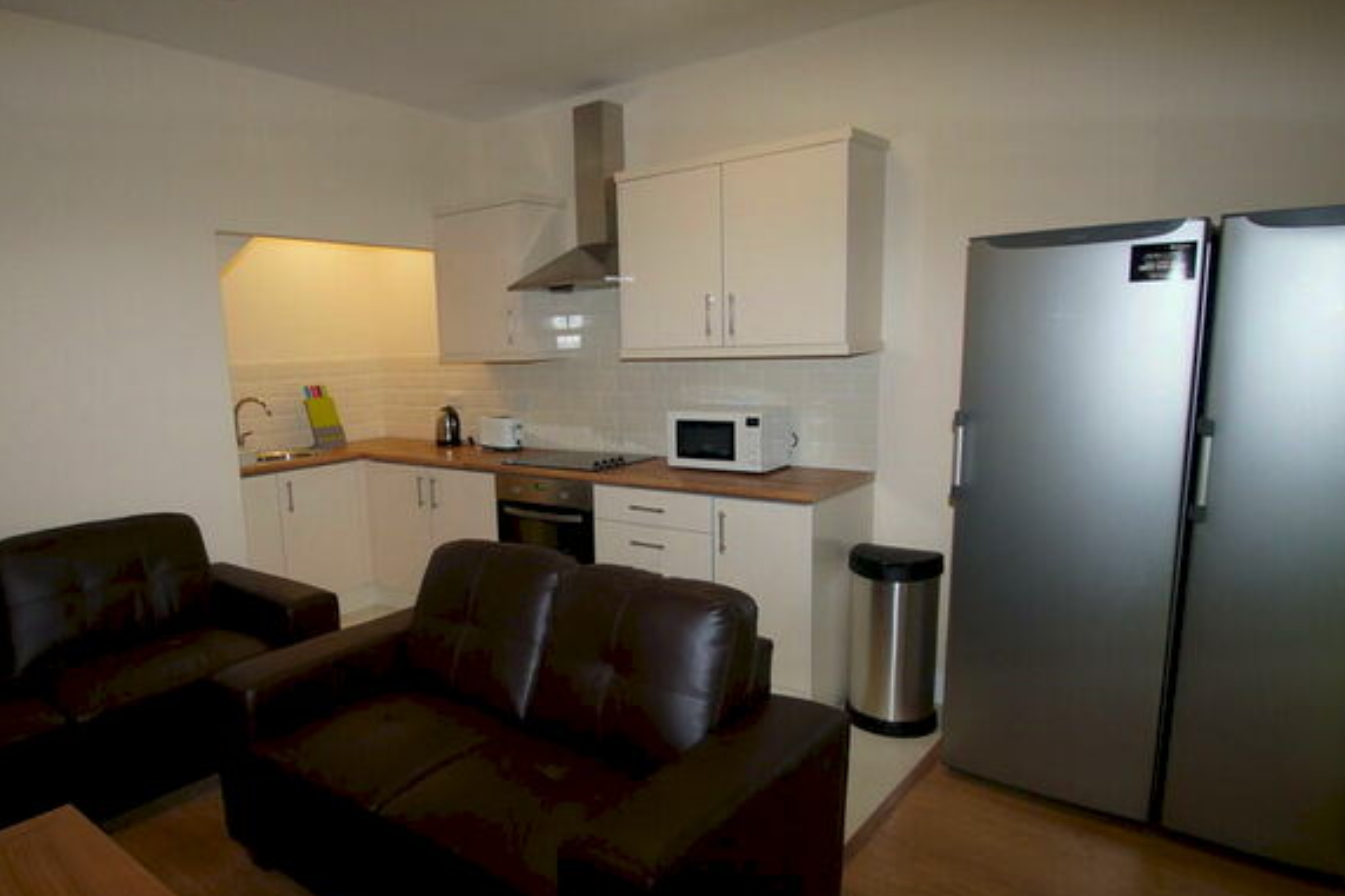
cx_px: 553
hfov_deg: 77.9
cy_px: 481
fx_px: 822
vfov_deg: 57.1
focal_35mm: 22
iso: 500
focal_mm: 12
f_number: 4
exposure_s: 1/60
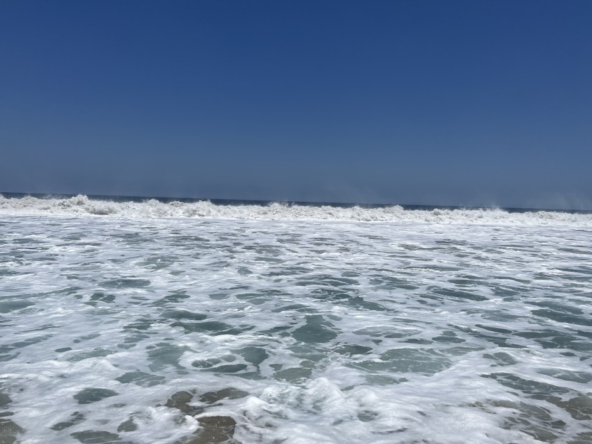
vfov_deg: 51.4
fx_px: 462
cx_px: 294
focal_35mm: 27
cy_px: 217
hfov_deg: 65.3
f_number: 1.5
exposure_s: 1/16393
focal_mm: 5.7
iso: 50
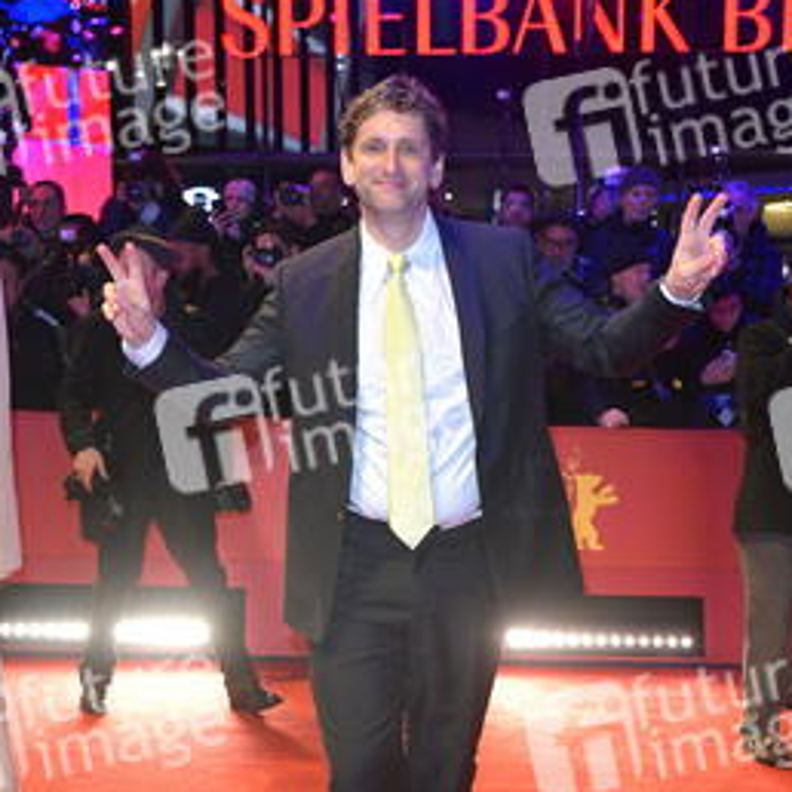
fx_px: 1191
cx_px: 402
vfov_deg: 36.1
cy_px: 574
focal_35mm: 46
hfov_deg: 36.8
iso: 1600
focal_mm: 35
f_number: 5.6
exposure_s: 1/250
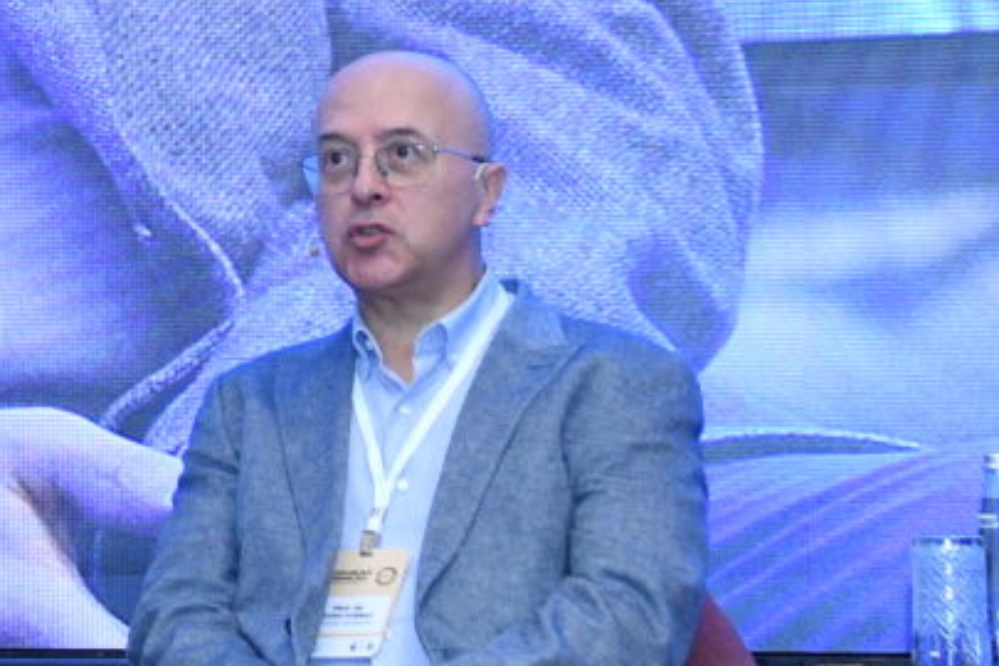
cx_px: 35
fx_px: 5439
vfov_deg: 7.0
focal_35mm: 196
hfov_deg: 10.4
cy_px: -90
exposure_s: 1/160
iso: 1250
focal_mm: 31
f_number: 4.5
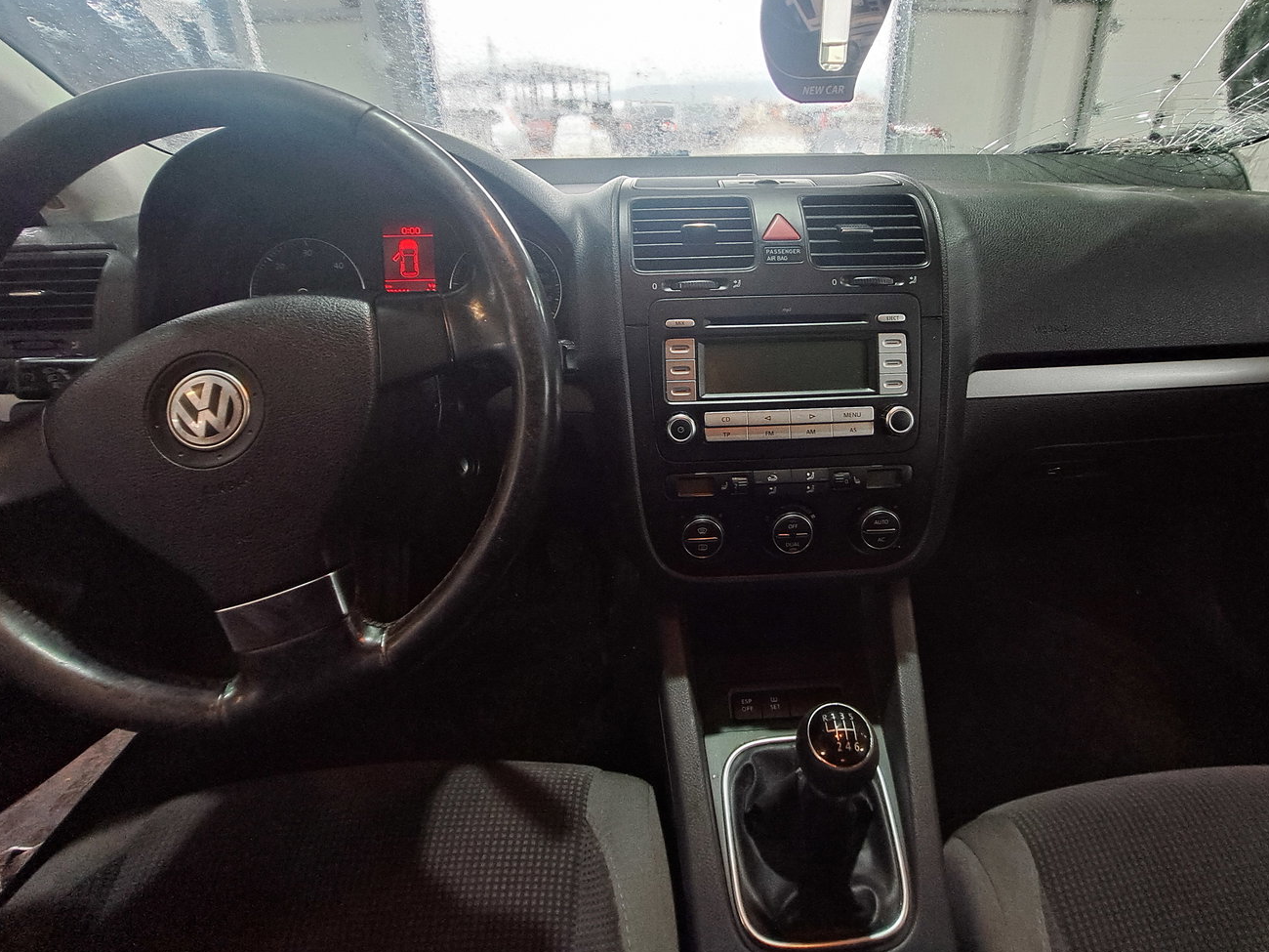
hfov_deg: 94.2
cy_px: 372
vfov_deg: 77.0
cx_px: 697
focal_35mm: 16
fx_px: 587
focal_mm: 1.74
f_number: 2.2
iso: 160
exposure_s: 1/50
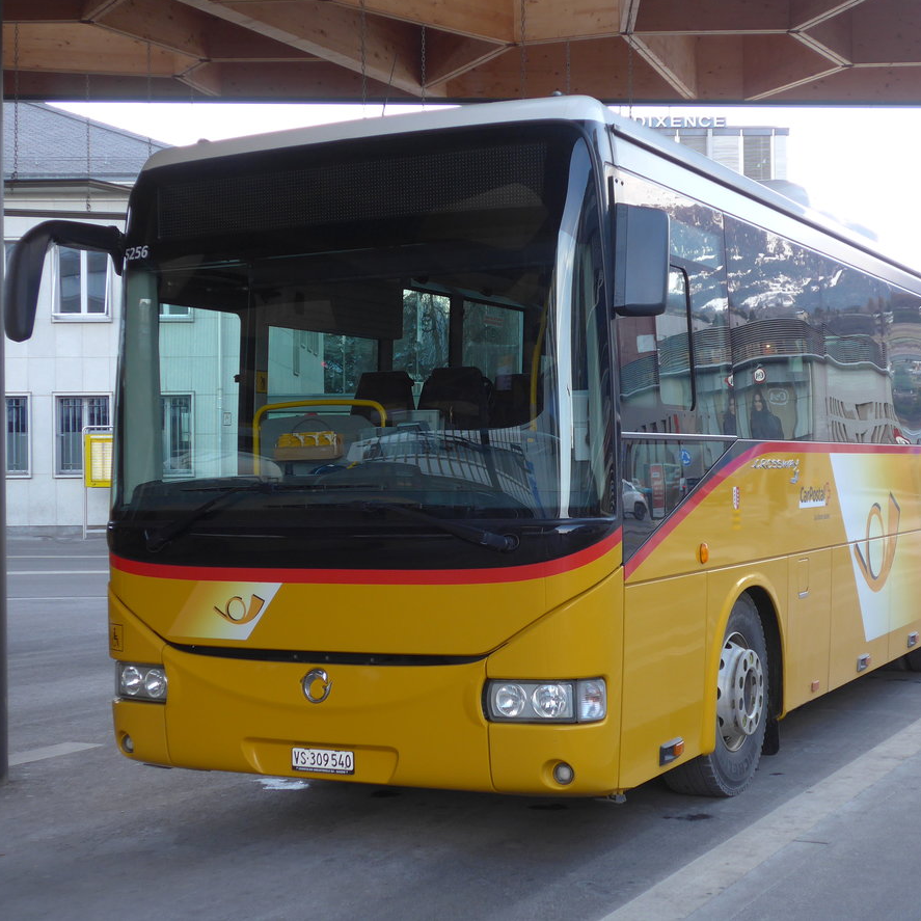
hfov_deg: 31.1
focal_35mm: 55
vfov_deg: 31.1
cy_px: 455
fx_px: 1656
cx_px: 495
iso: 125
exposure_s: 1/60
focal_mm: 9.5
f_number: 3
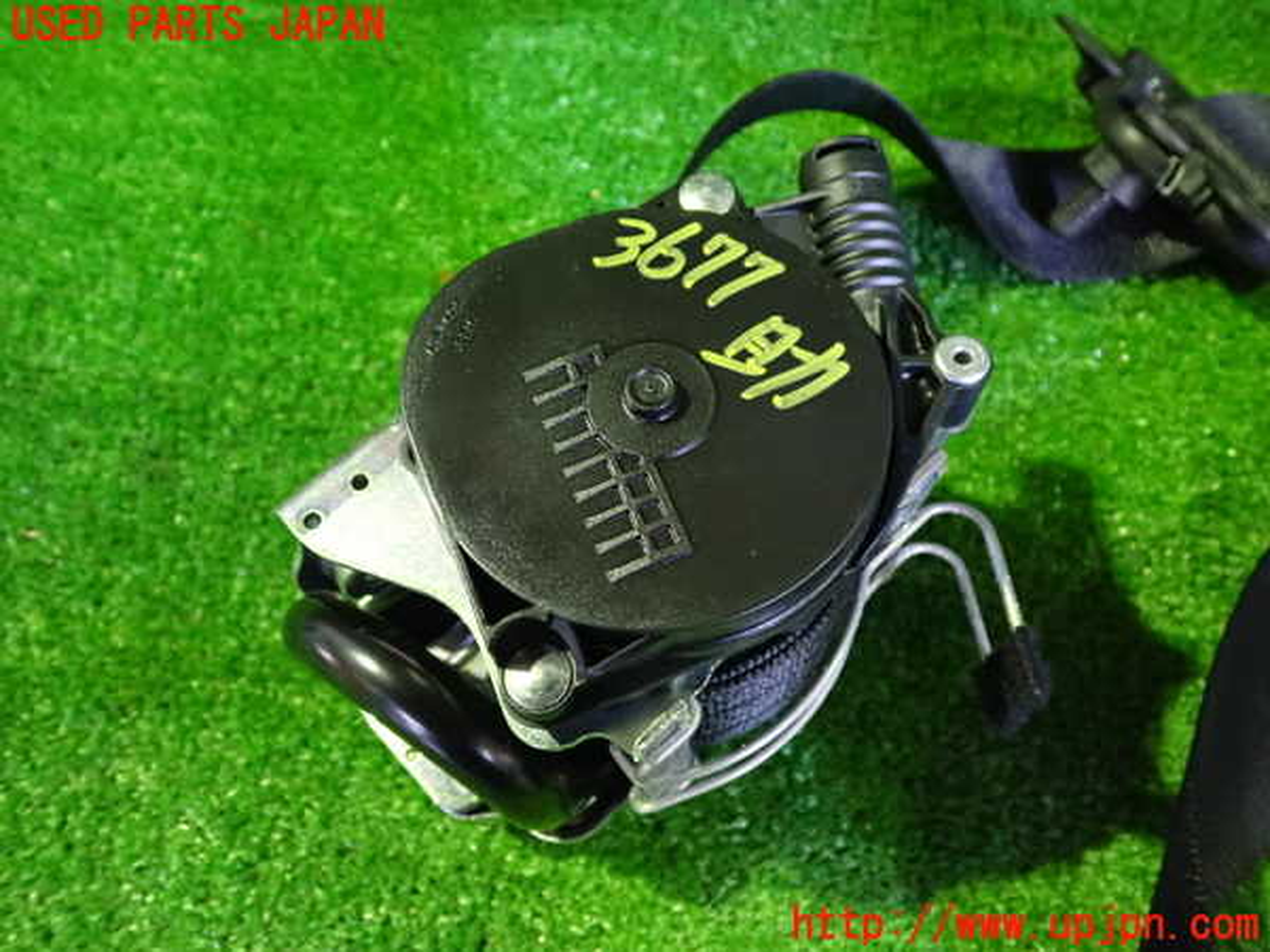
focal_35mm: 30
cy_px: 476
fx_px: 1101
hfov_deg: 60.0
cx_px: 635
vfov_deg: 46.8
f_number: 2.3
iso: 1250
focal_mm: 5.4
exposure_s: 1/25
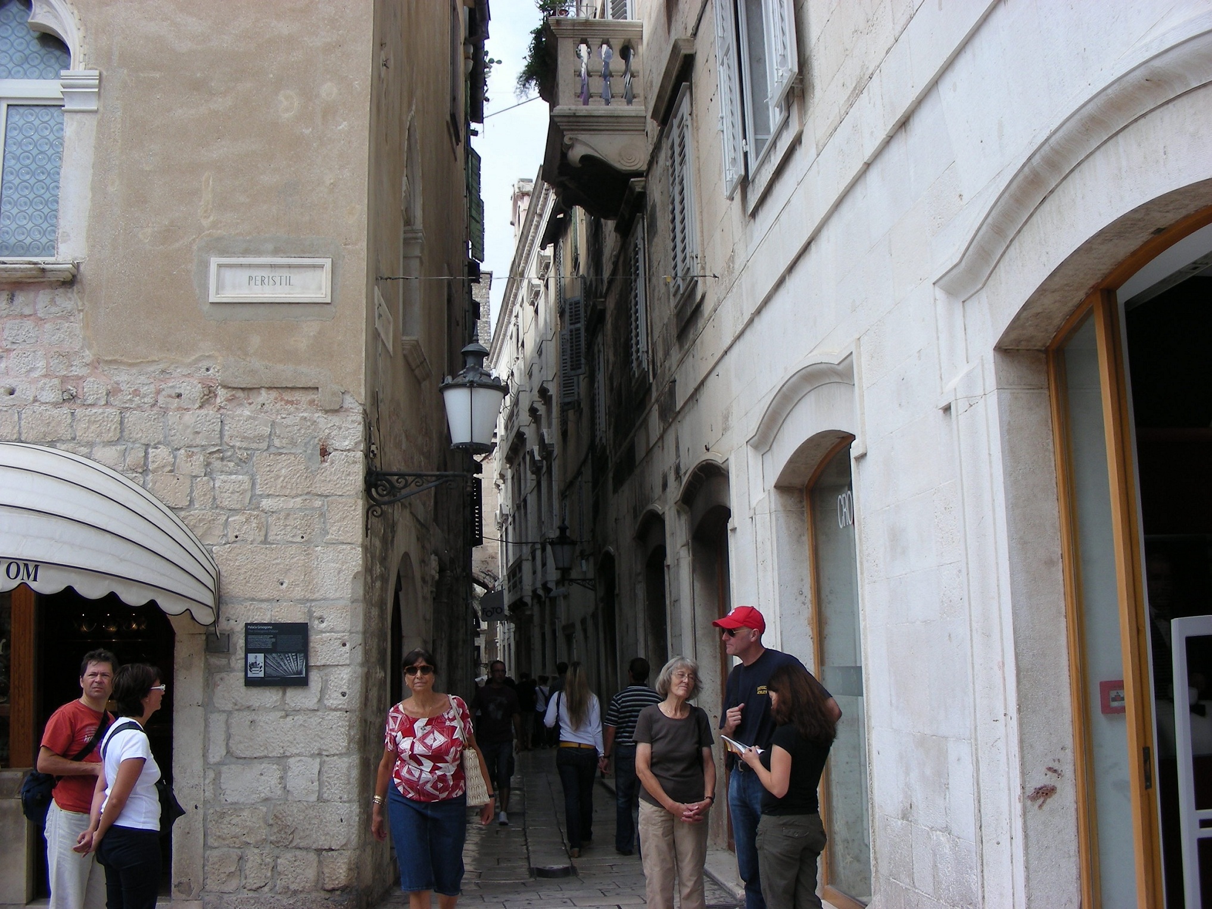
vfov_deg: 37.7
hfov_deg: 49.0
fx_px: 1331
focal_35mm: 38
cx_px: 606
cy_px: 454
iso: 50
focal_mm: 6.3
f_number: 4
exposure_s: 1/280
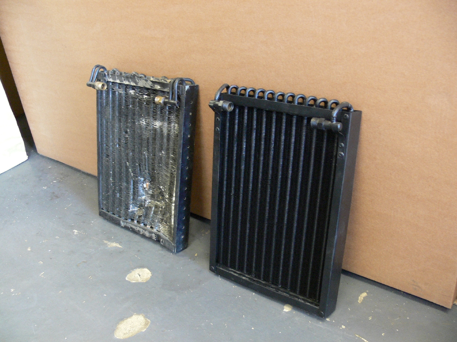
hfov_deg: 52.6
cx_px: 228
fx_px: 462
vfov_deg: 40.7
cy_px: 171
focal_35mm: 35
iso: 200
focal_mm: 7.4
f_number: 2.8
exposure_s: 1/8
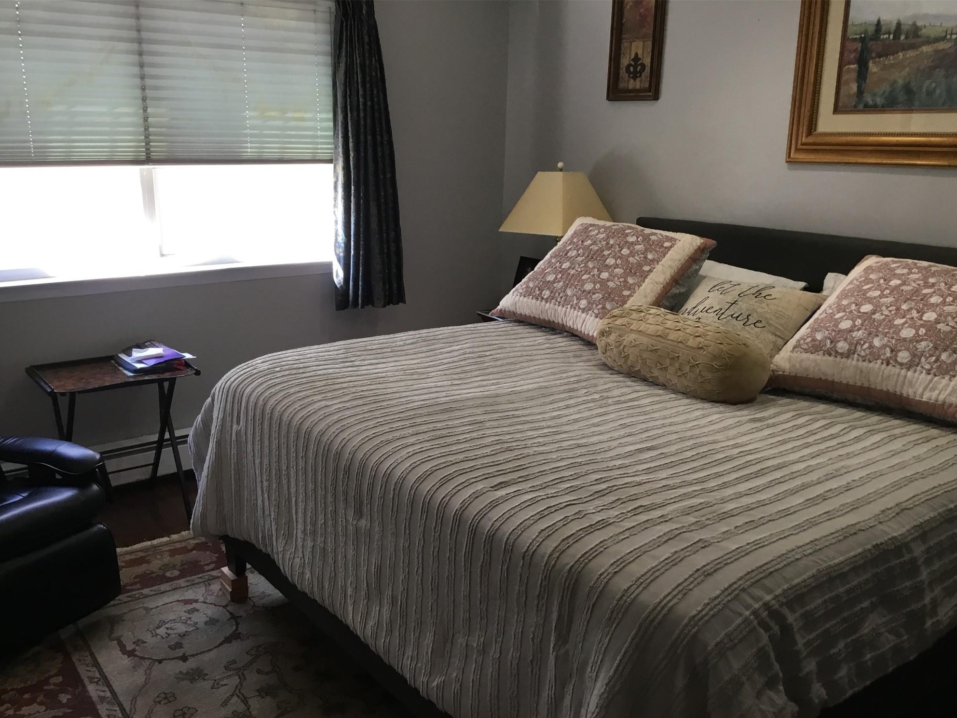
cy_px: 370
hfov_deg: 56.8
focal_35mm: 32
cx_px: 477
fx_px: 885
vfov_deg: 44.2
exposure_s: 1/30
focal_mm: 3.3
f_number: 2.4
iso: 50
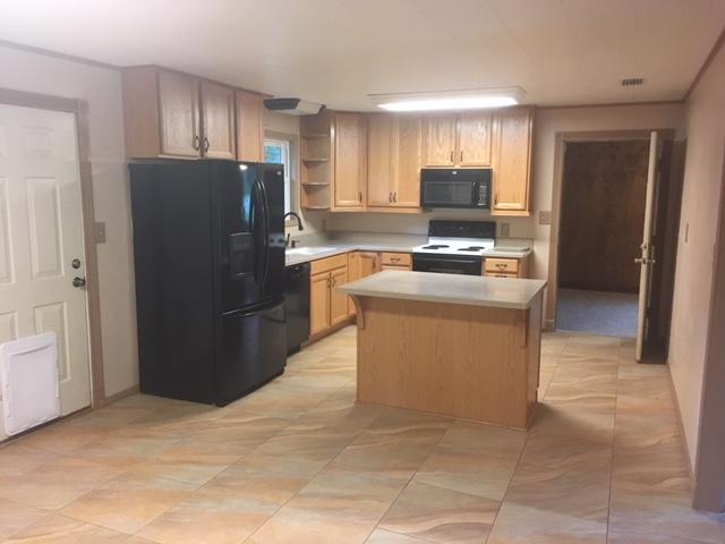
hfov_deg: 61.7
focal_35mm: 29
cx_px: 362
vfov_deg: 48.2
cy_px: 272
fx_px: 607
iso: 200
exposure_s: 1/30
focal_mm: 4.15
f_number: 2.2
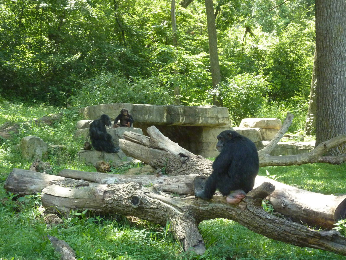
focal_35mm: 90
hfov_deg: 21.8
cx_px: 173
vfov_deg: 16.4
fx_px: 900
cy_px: 130
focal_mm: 14.7
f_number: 4.3
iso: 400
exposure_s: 1/200
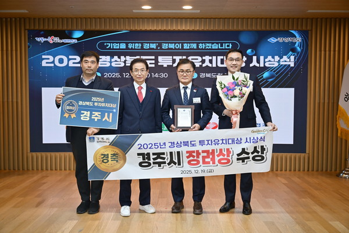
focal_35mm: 40
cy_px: 116
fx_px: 388
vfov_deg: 33.4
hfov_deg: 48.5
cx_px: 174
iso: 800
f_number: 3.5
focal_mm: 40
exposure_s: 1/125
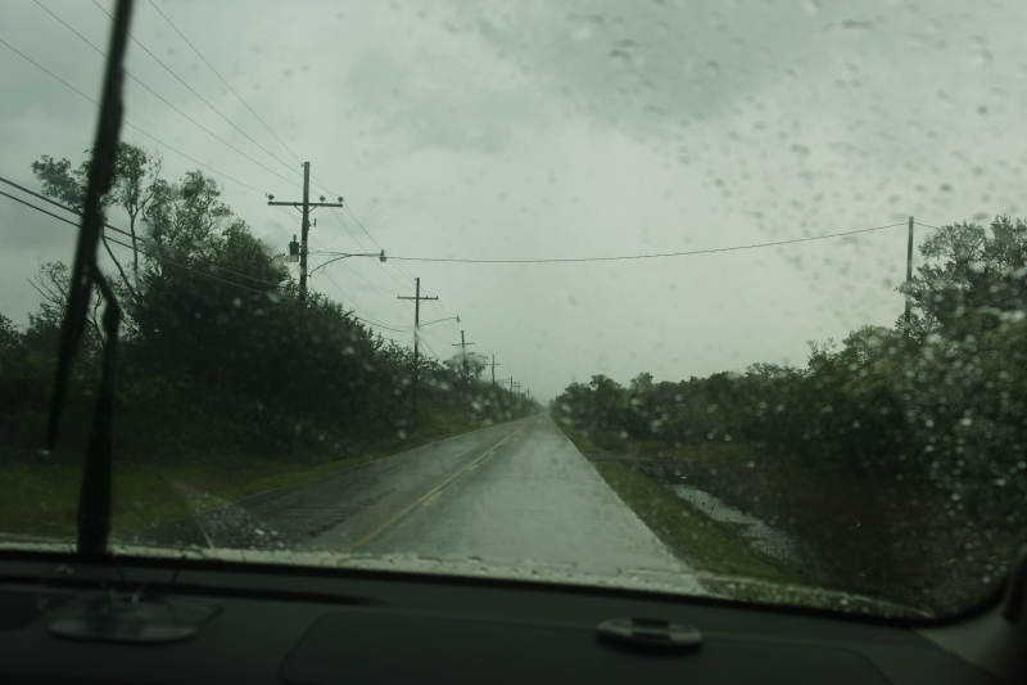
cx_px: 514
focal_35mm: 42
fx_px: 1198
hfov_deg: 46.4
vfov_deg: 31.9
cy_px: 342
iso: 200
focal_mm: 28
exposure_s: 1/640
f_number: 5
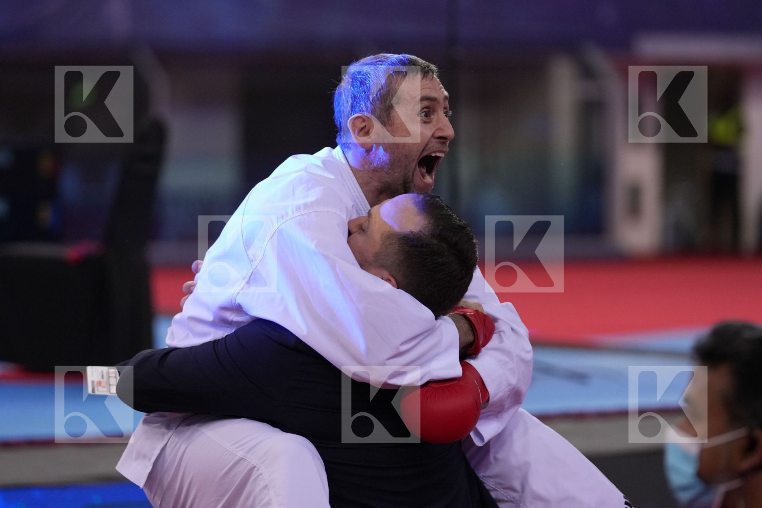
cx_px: 381
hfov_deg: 9.8
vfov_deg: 6.5
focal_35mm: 210
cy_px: 254
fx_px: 4445
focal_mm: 140
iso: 2000
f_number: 2.8
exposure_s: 1/1000
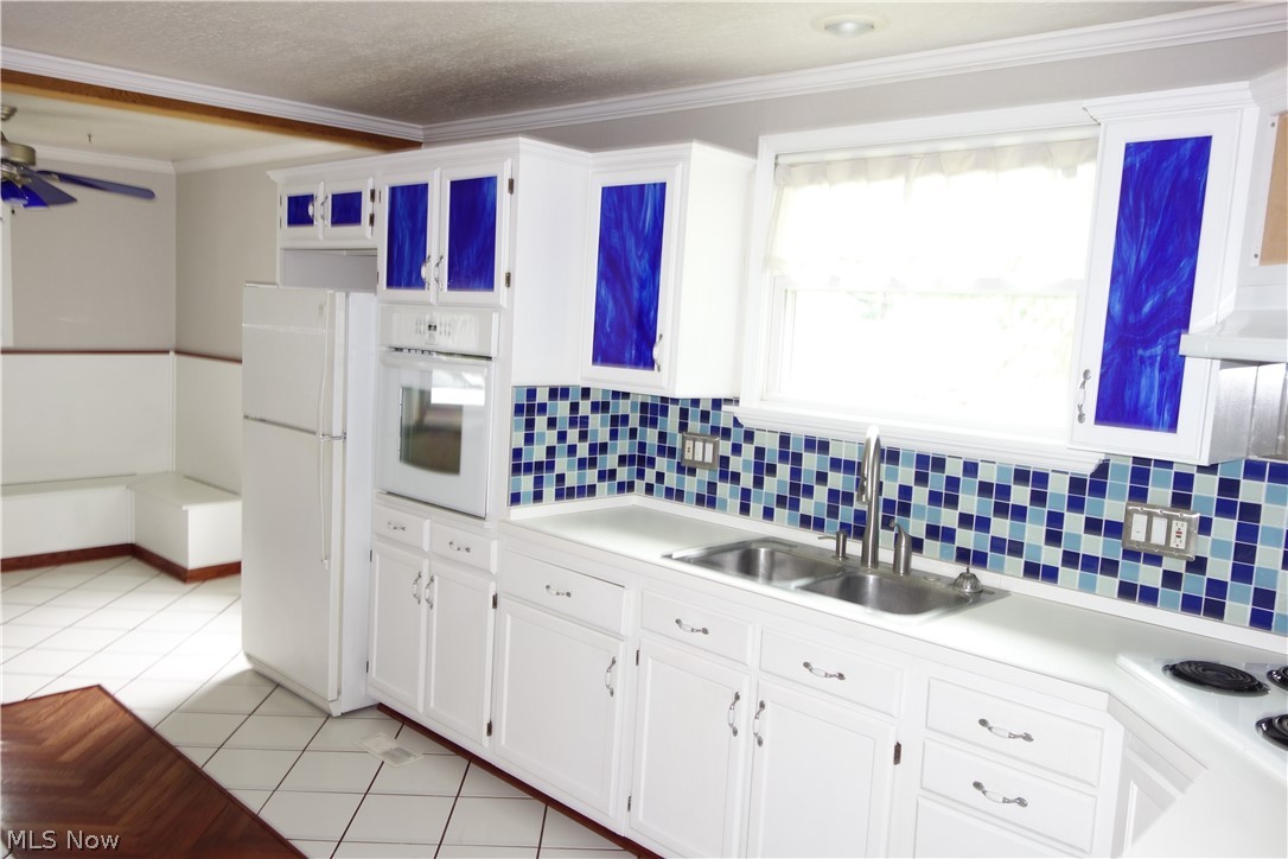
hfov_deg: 65.5
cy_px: 430
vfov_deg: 46.4
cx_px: 644
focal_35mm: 28
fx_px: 1002
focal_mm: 10.4
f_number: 1.8
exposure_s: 1/30
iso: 125
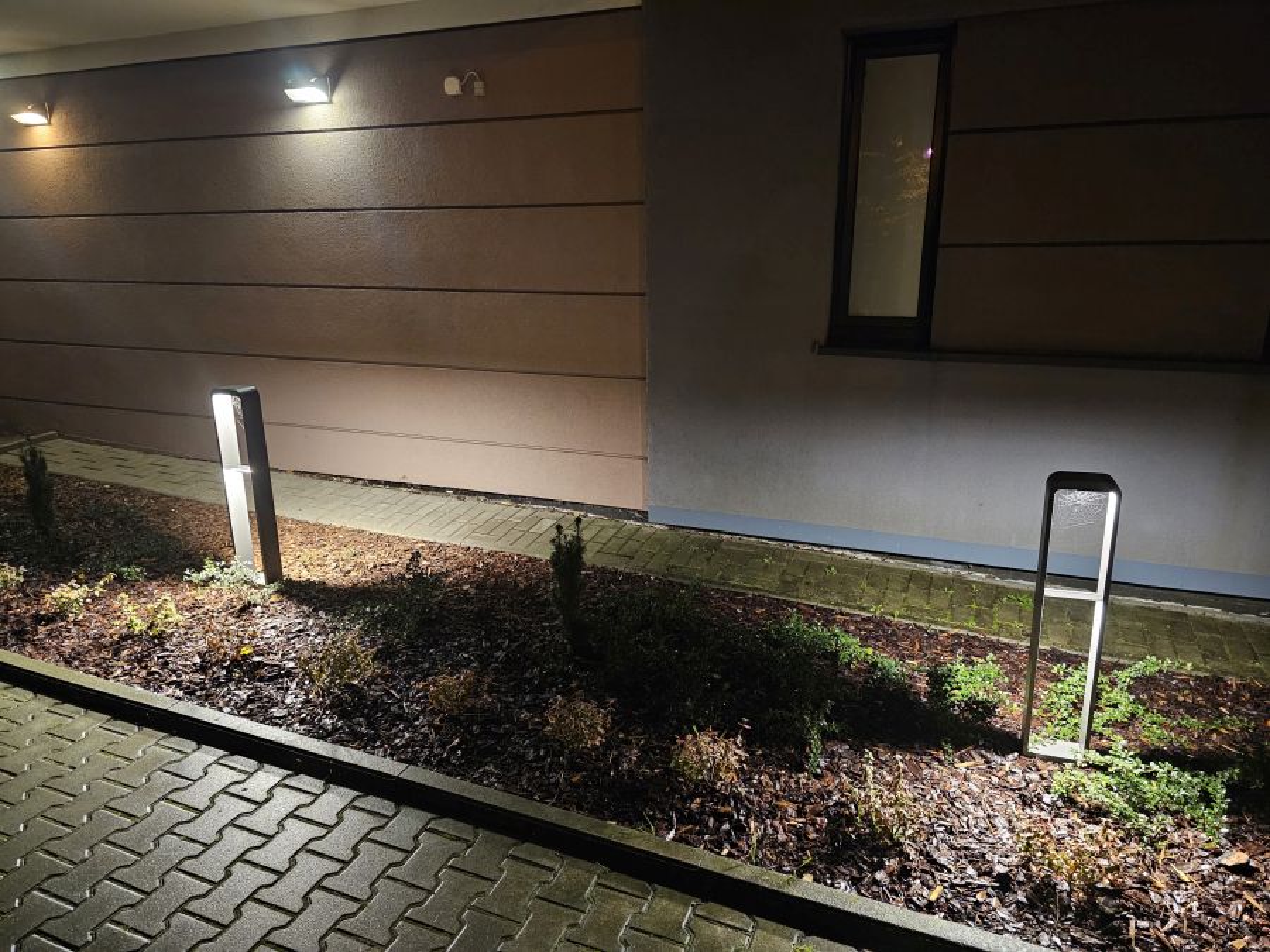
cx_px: 635
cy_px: 476
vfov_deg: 58.9
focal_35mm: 23
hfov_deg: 73.9
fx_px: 844
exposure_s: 1/24
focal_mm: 6.3
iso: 1000
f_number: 1.7
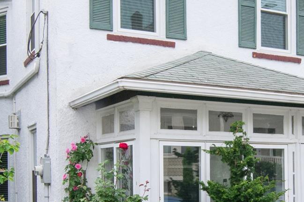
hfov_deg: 31.9
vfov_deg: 22.0
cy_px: 116
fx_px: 520
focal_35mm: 62
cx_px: 232
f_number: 14
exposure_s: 1/160
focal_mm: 13
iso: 640
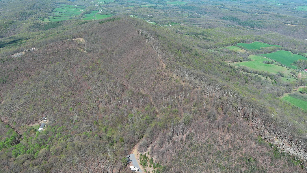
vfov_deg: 37.8
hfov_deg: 62.6
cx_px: 153
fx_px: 252
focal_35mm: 31
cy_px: 82
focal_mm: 10.57
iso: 100
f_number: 2.8
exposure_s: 1/829
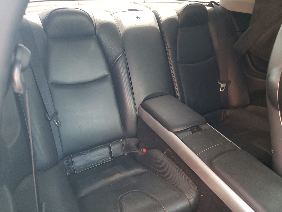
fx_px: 212
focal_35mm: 26
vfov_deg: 53.1
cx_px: 141
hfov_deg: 67.3
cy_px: 106
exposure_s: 1/50
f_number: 1.5
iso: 118
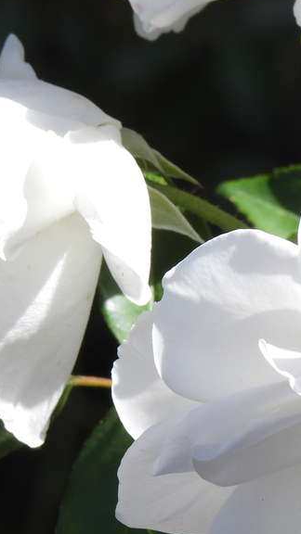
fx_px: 12032
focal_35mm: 848
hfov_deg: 1.4
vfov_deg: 2.5
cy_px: 345
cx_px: 265
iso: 100
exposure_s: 1/400
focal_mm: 62.5
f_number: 5
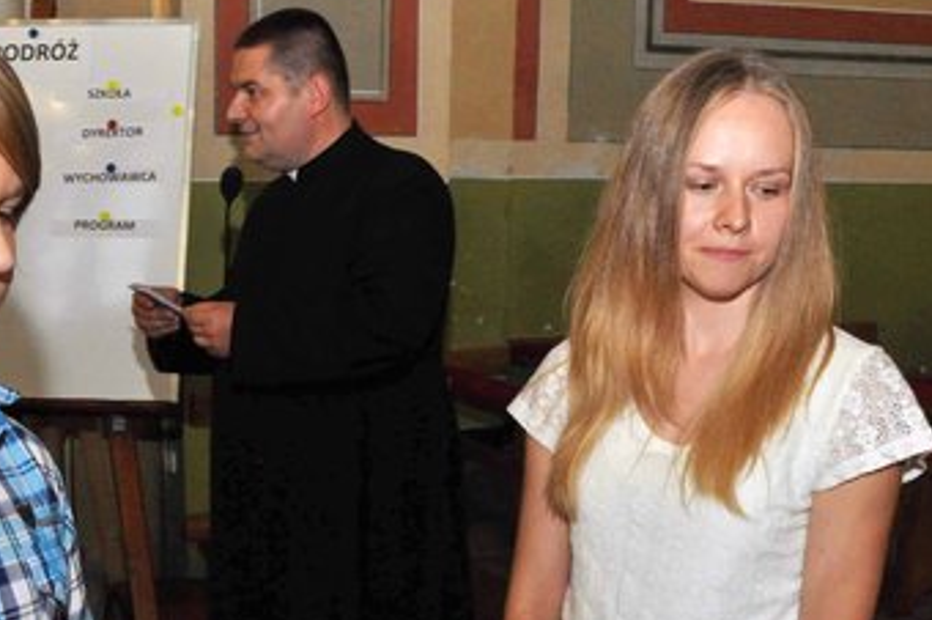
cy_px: 549
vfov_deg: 21.1
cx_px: 321
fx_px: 1629
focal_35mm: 63
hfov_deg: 31.7
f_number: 11
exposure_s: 1/60
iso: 1000
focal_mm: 22
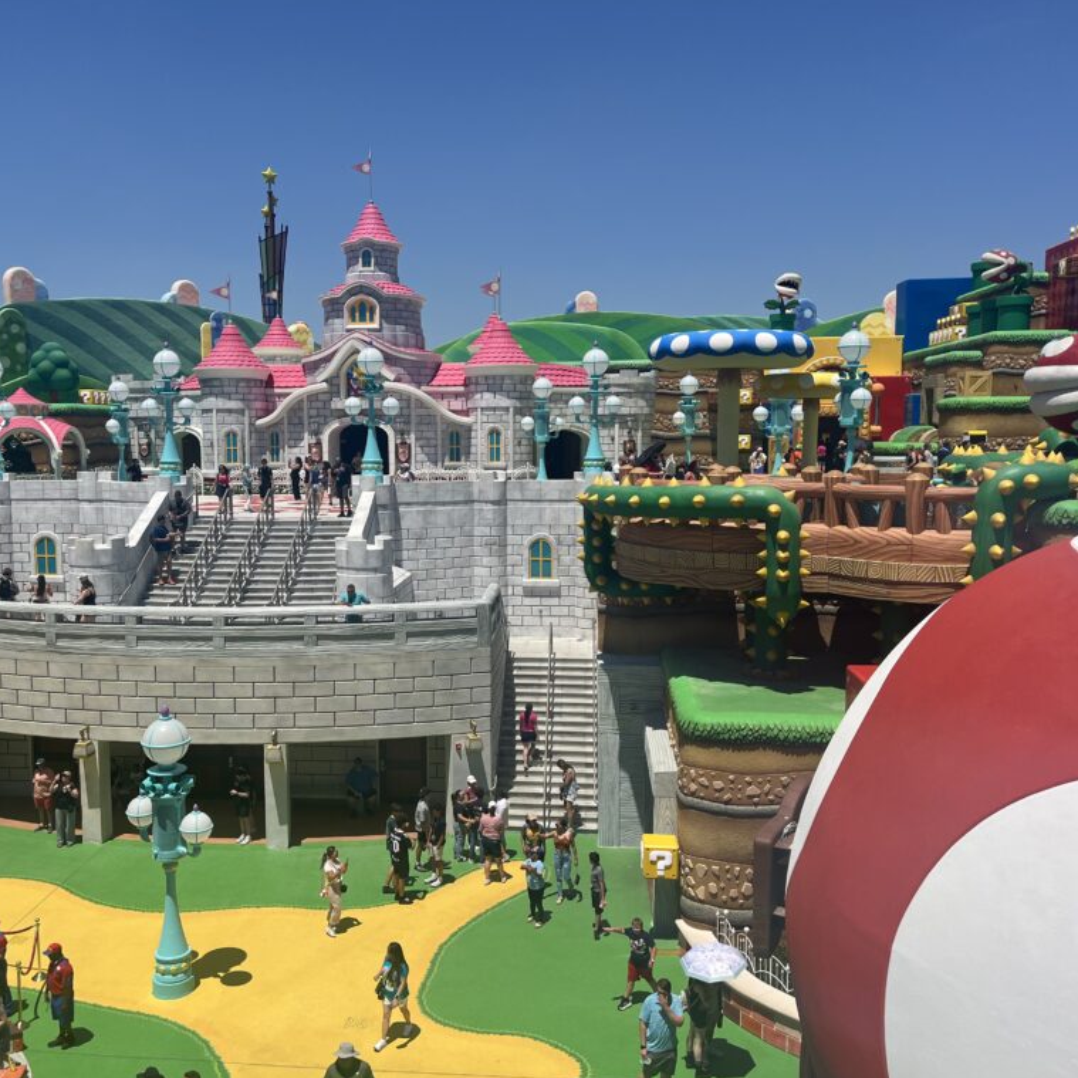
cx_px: 466
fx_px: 1092
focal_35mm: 31
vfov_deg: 52.5
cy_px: 538
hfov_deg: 52.4
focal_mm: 5.1
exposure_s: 1/6494
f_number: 1.6
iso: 50
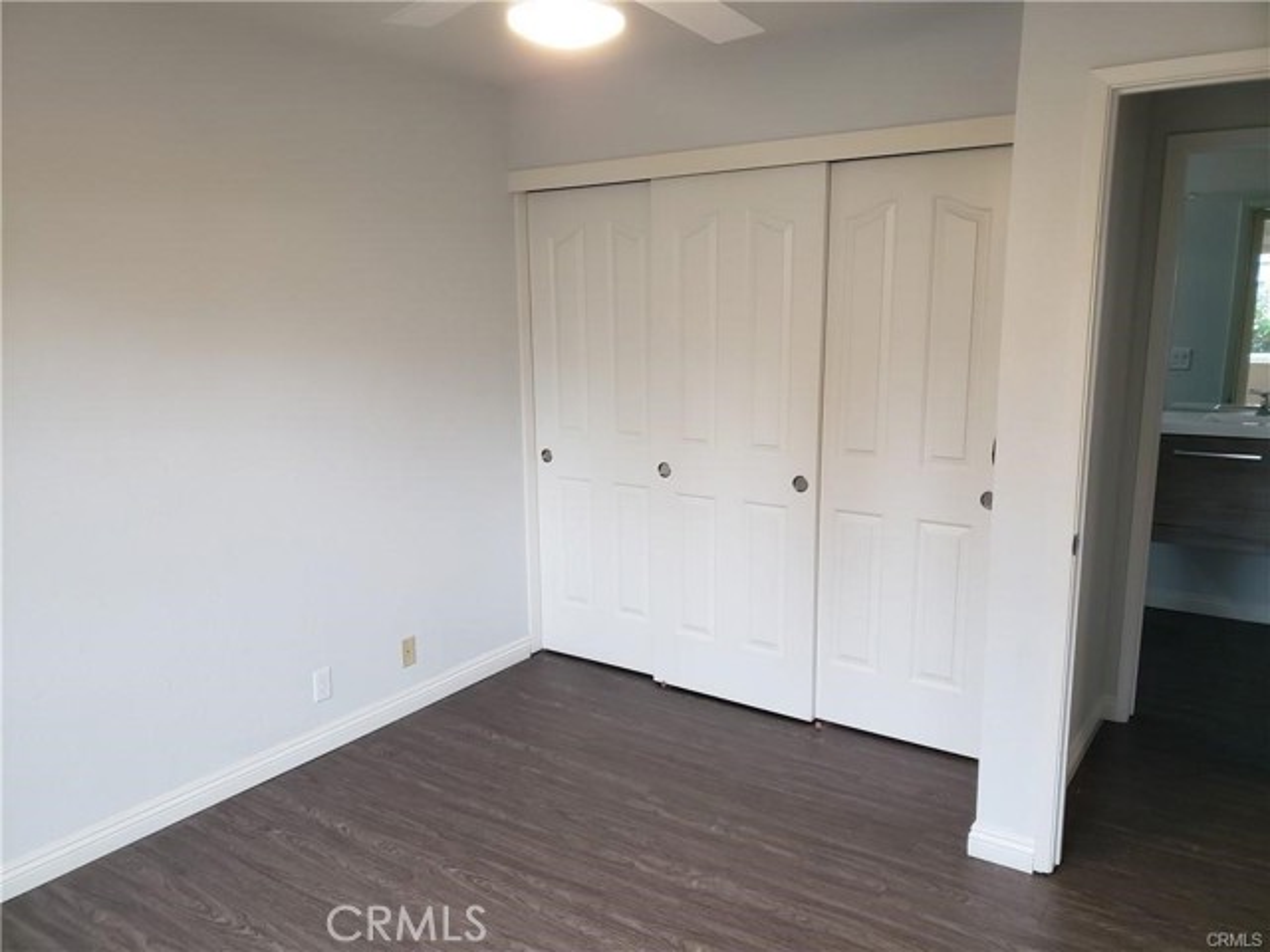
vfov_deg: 53.1
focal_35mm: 26
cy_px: 476
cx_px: 635
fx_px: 954
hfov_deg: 67.3
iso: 200
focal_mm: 4.3
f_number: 1.5
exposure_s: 1/60
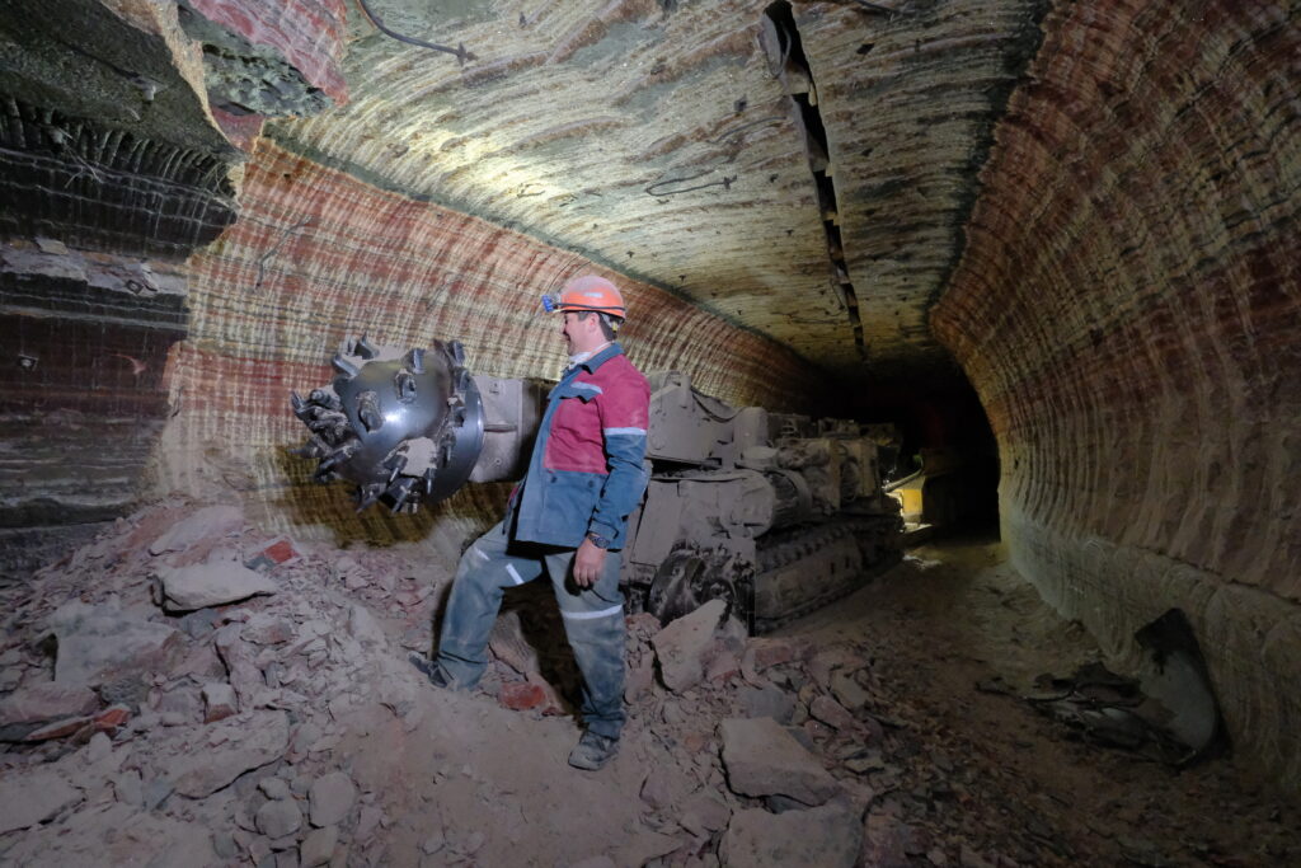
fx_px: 542
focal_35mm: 15
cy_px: 434
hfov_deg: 100.4
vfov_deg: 77.3
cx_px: 650
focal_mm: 10
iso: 12800
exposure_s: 1/250
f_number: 4
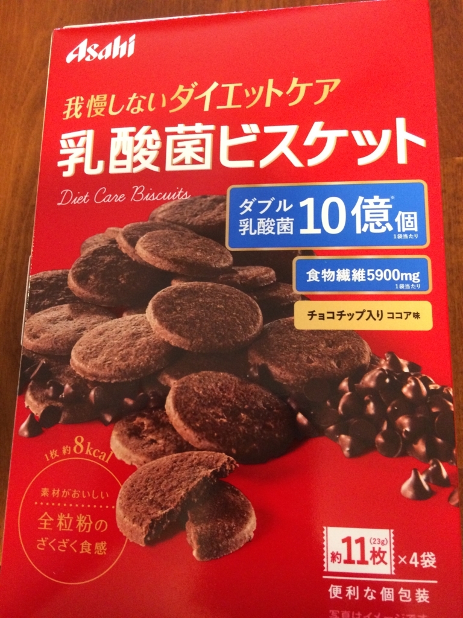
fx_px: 517
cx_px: 232
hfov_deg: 48.2
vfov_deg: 61.7
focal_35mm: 29
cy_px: 309
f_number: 2.2
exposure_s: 1/17
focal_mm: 4.15
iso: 320
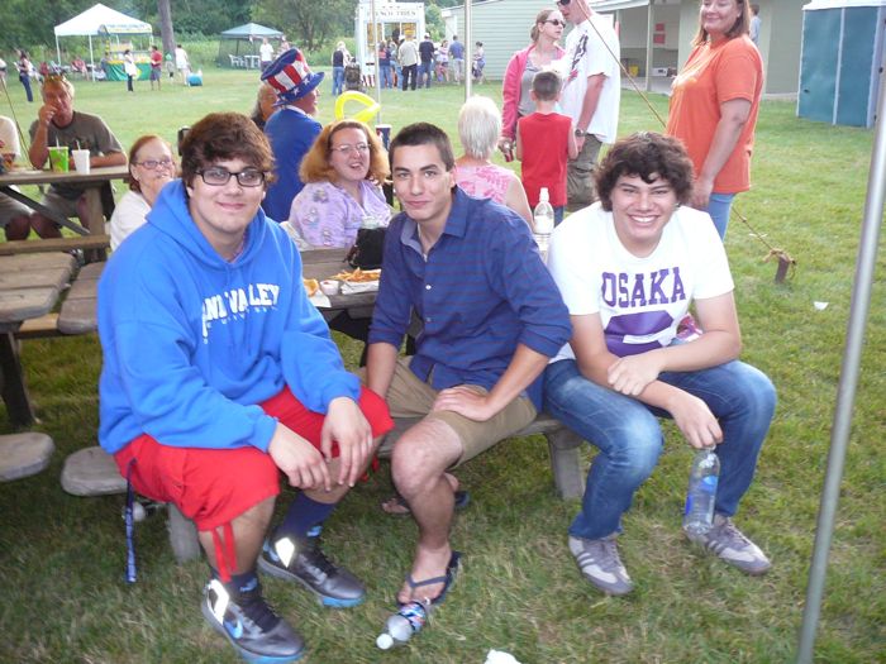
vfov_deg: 40.7
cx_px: 443
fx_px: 896
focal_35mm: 35
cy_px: 332
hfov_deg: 52.6
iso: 160
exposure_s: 1/30
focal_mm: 5.2
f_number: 2.8
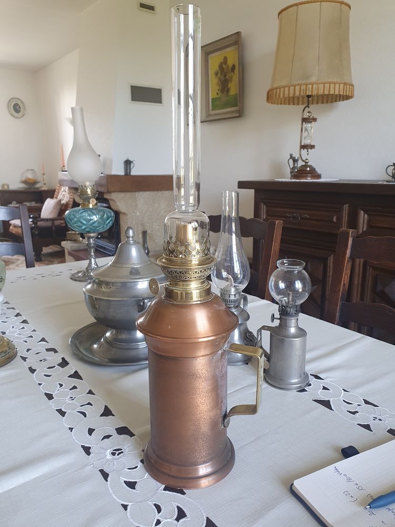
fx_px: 396
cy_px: 264
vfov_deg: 67.3
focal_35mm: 26
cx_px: 198
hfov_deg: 53.1
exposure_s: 1/50
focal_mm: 4.32
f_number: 2.4
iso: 200
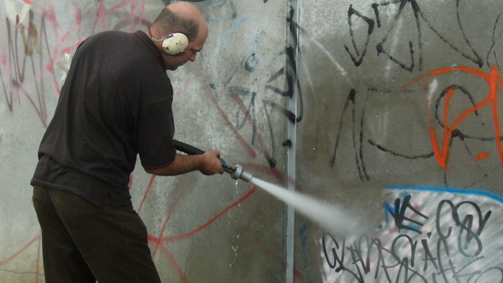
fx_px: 1027
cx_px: 250
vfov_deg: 15.7
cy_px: 154
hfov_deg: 27.5
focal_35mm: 77
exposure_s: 1/320
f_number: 4
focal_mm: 11.6
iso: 200
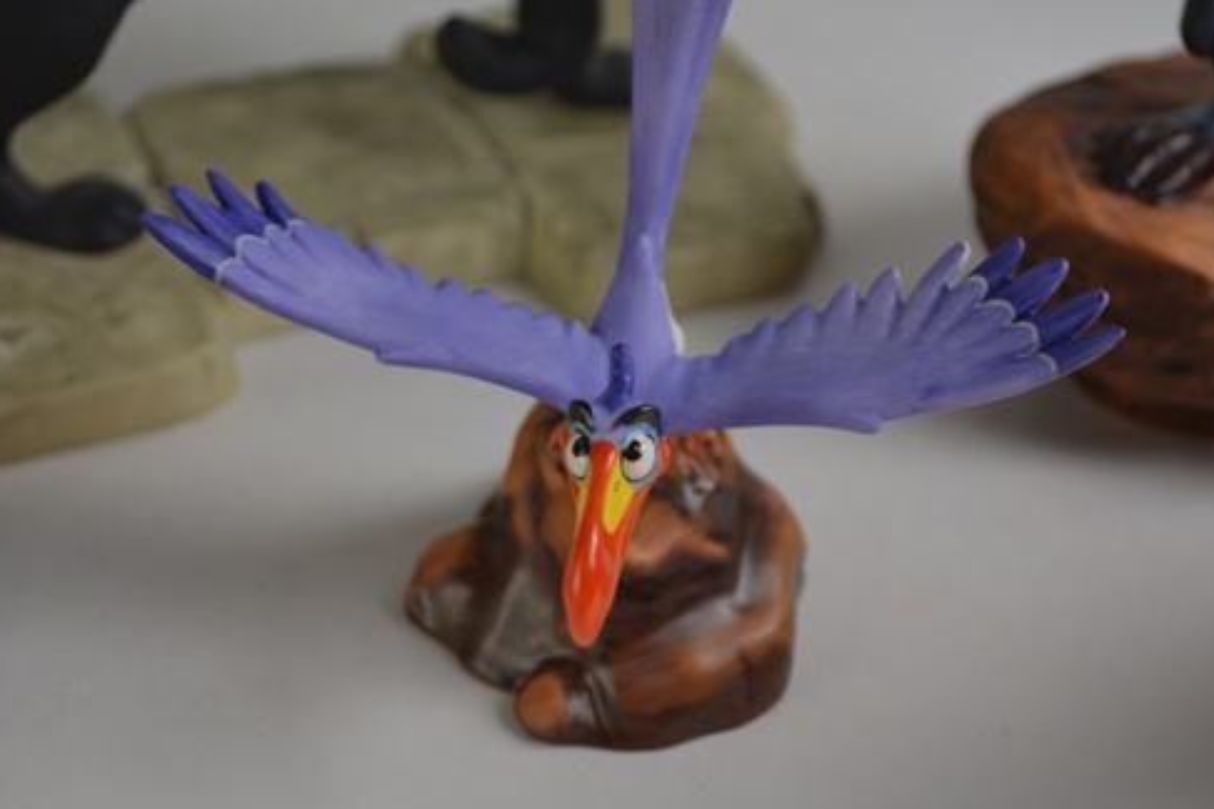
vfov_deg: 18.4
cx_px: 562
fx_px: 2495
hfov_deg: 27.3
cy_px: 437
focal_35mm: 74
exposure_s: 1/125
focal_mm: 40
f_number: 5.6
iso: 400
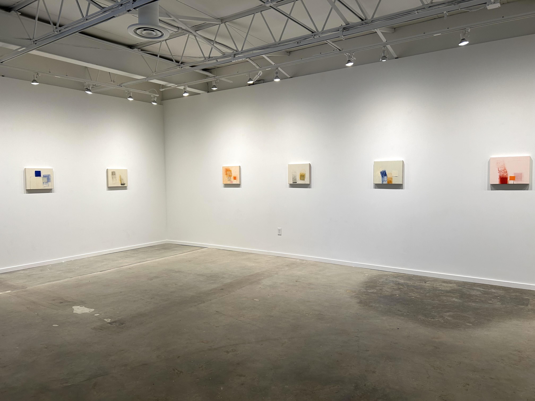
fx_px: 402
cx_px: 268
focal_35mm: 26
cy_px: 200
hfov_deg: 67.3
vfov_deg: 53.1
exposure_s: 1/120
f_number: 1.5
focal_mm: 5.7
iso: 64
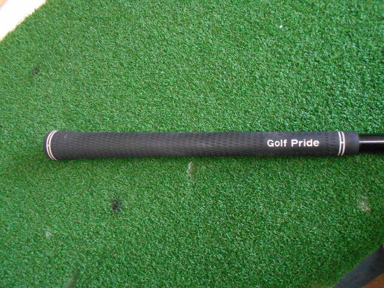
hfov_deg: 67.3
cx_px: 192
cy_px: 144
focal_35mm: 26
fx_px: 288
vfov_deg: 53.1
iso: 800
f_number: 3.2
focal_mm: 4.6
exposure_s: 1/80
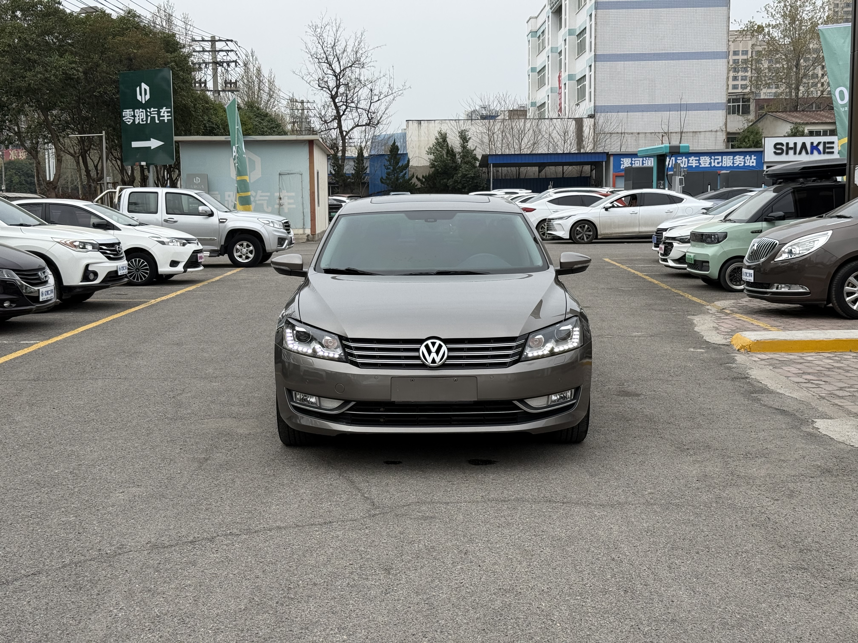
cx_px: 429
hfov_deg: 39.7
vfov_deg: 30.3
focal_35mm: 48
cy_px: 322
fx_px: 1190
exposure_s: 1/2208
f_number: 1.78
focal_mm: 6.76
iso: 64
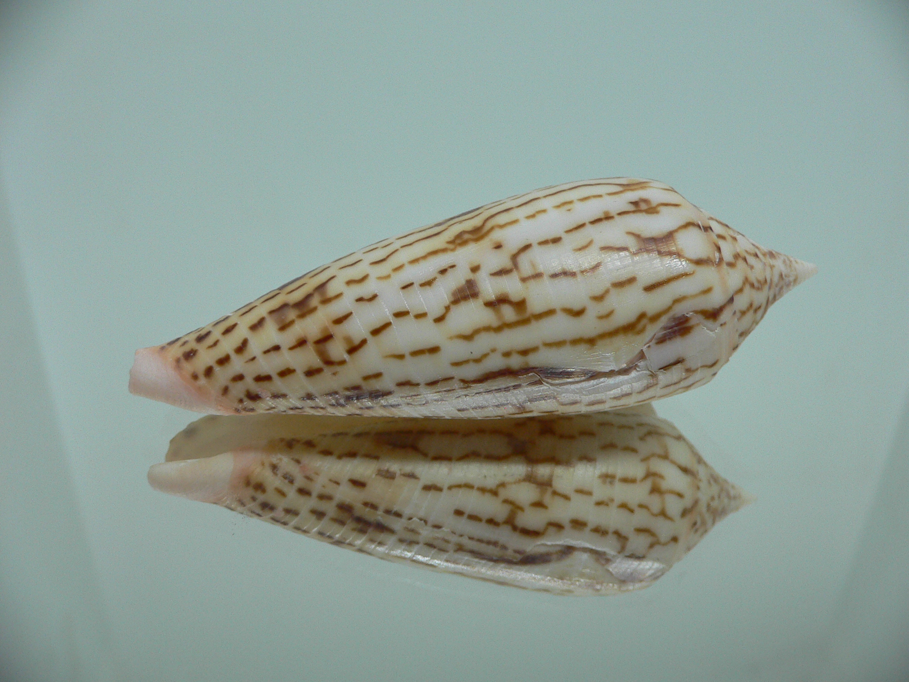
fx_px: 919
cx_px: 454
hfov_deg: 52.6
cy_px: 341
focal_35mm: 35
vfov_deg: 40.7
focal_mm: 4.6
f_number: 2.8
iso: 100
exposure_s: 1/60
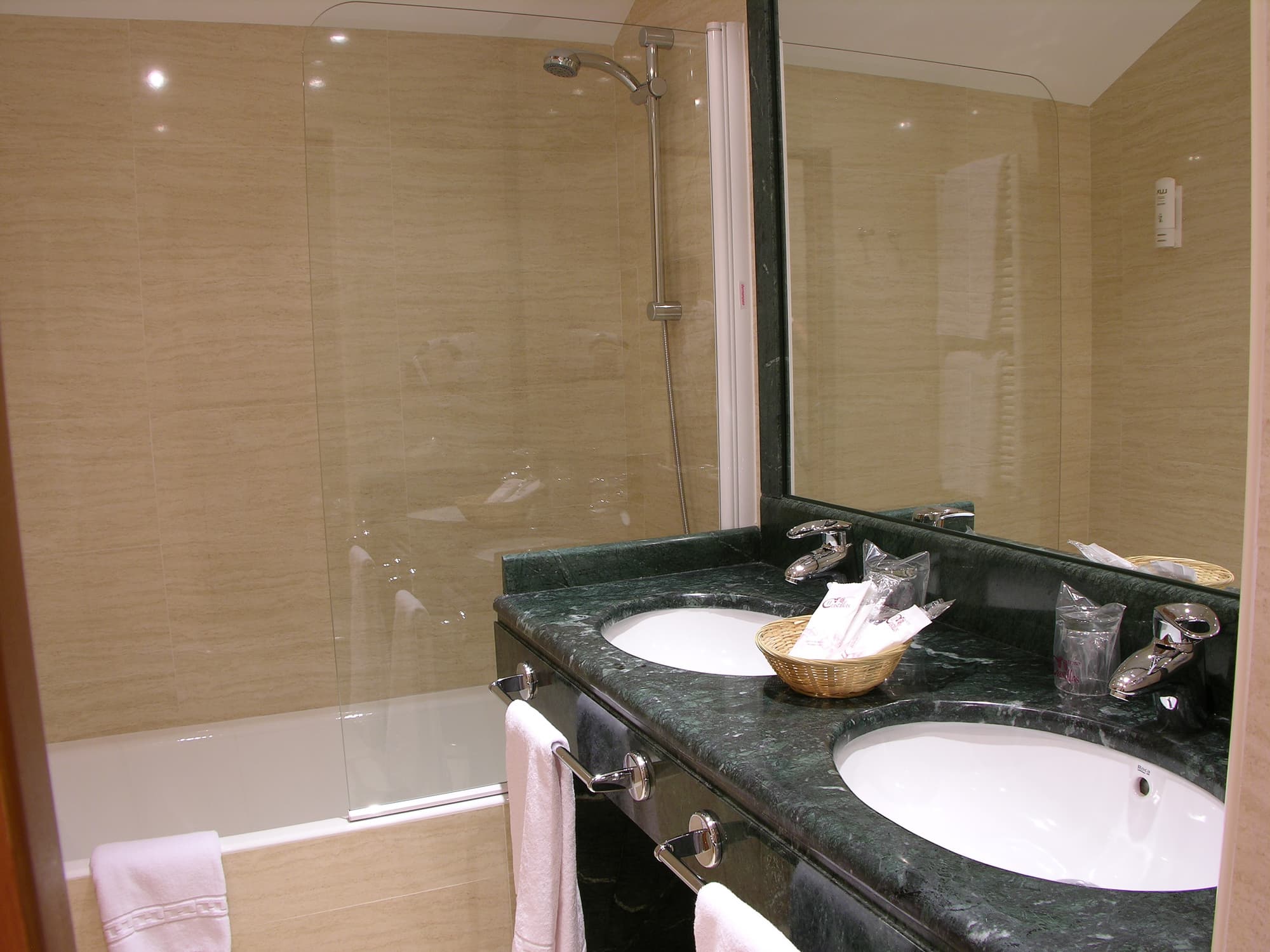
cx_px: 635
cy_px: 476
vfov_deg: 40.7
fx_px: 1284
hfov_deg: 52.6
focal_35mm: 35
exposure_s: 1/2.2
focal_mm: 8.9
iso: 50
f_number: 5.6
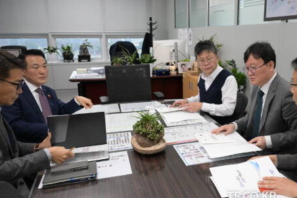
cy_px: 101
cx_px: 204
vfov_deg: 38.9
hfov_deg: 54.4
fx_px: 280
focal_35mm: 34
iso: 1600
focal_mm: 24
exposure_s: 1/200
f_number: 4
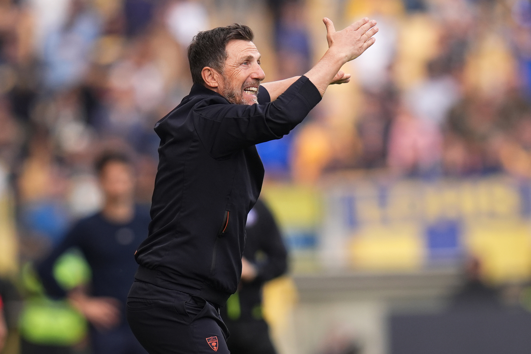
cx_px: 266
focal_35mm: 400
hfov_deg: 5.2
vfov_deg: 3.4
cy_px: 177
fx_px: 5899
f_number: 3.2
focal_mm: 400
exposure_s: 1/2500
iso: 800
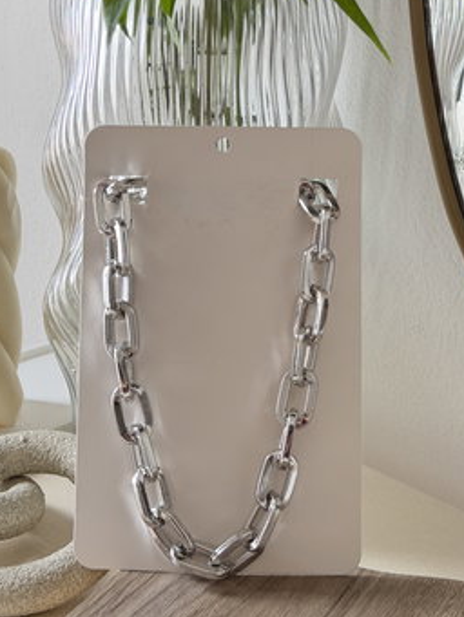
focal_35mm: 75
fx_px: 1340
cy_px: 151
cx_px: 236
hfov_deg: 19.7
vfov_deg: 25.7
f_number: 1.78
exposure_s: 1/108
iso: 100
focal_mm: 6.76
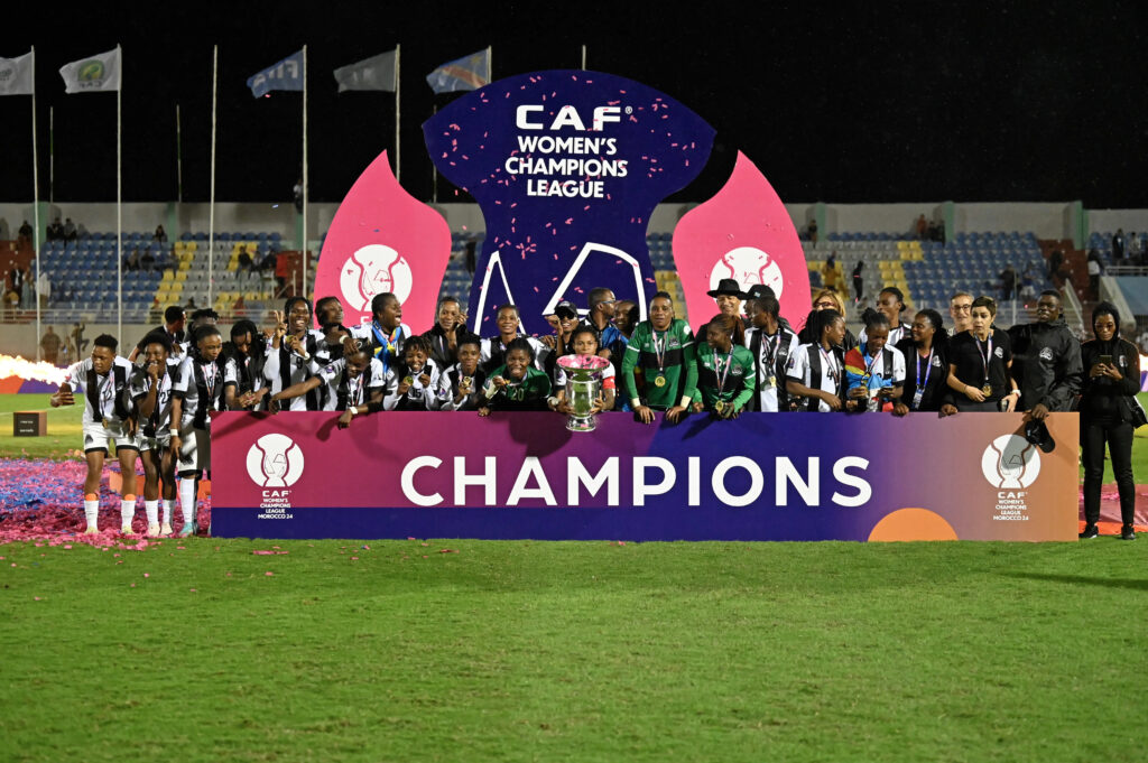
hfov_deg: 27.4
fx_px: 2358
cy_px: 382
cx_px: 574
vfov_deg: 18.4
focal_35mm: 74
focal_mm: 74
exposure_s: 1/3200
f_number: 2.8
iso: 8000
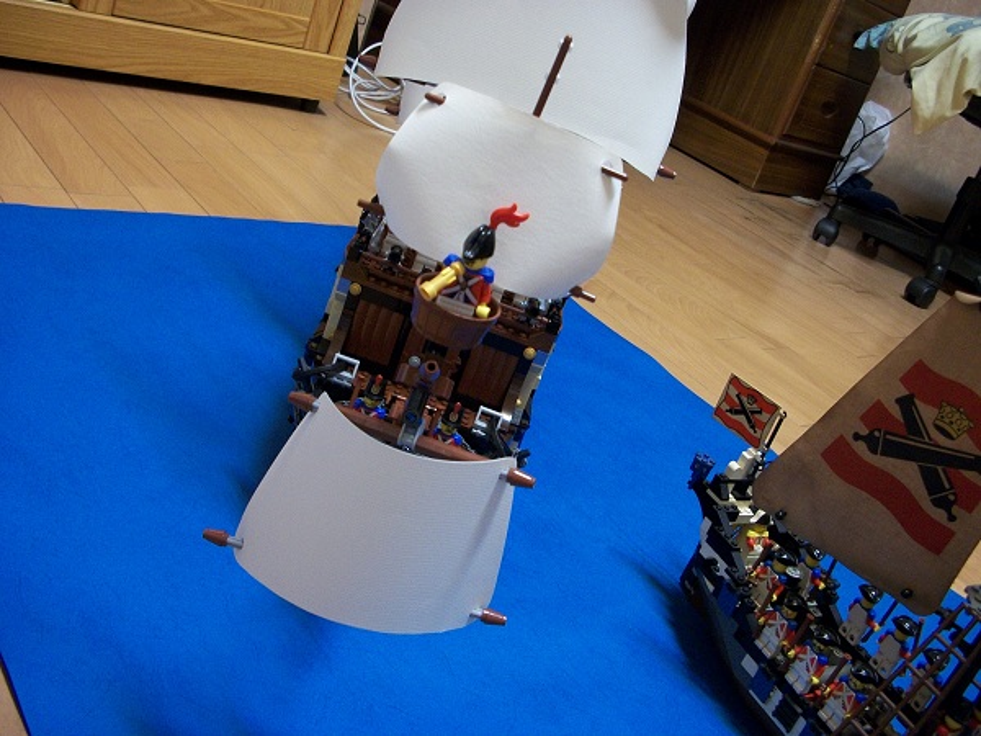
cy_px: 368
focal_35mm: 35
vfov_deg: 40.7
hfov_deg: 52.6
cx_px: 490
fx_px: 992
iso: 207
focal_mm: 6.3
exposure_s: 1/8
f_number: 3.1
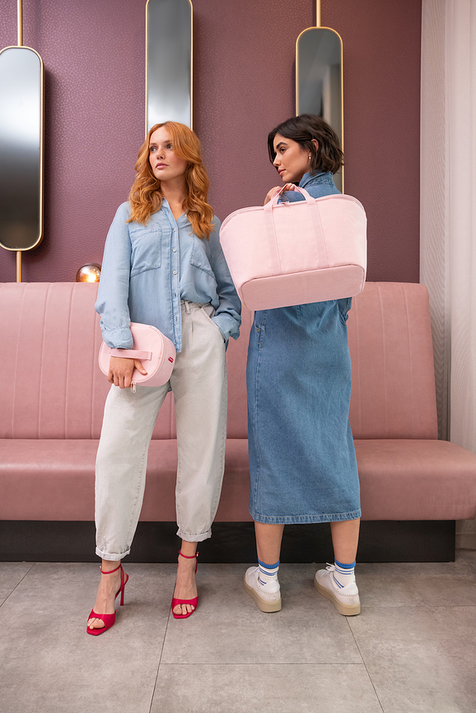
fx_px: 555
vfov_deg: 65.5
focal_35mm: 28
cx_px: 238
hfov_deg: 46.4
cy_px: 356
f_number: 5.6
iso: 1600
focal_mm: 28
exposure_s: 1/160
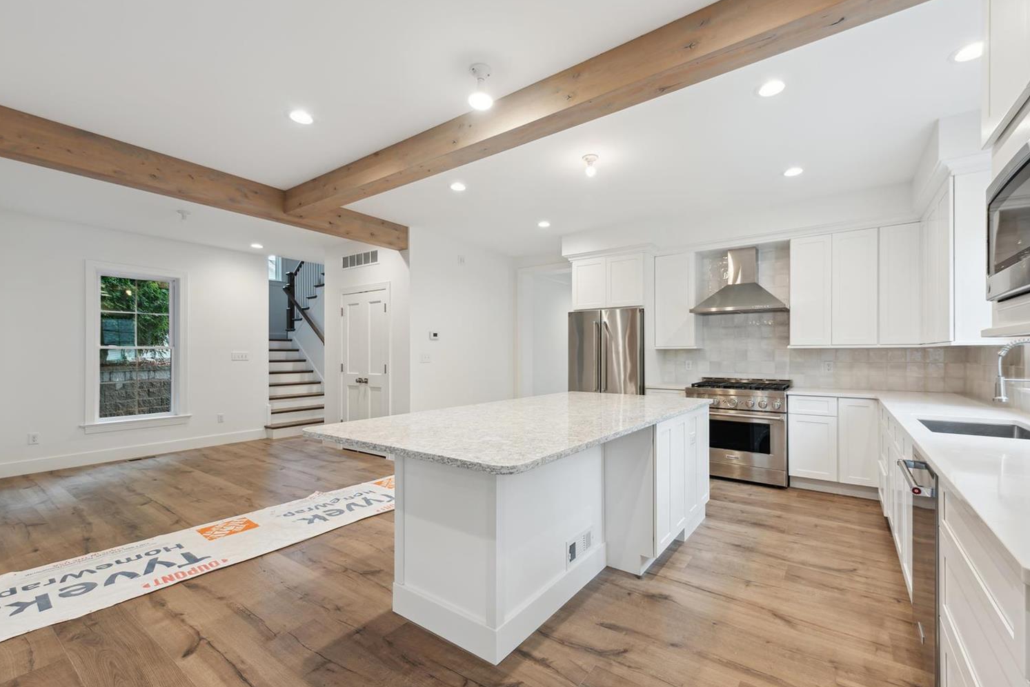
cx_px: 535
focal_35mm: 15
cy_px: 331
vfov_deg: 77.3
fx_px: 429
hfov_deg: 100.3
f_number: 8
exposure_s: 1/5
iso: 100
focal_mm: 14
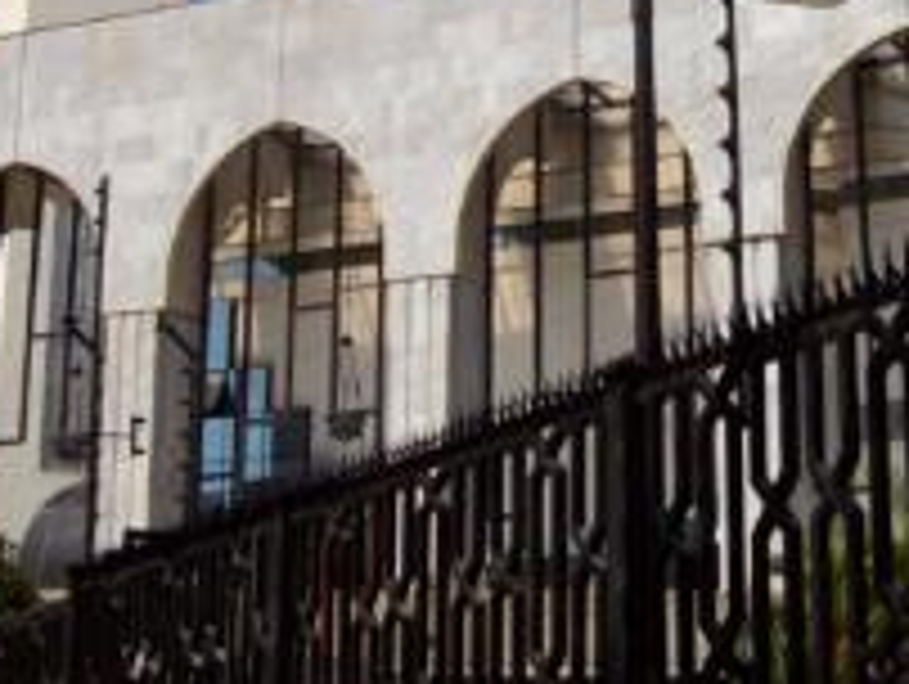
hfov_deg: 21.9
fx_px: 2340
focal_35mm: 89
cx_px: 558
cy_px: -83
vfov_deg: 16.1
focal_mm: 6
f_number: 4.8
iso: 80
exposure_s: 1/1059
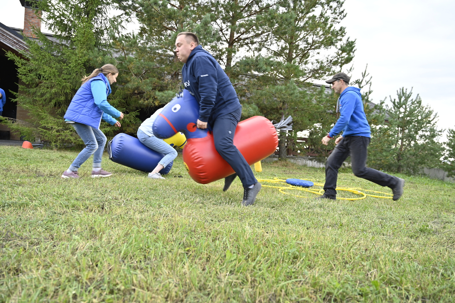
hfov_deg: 67.4
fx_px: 341
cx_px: 228
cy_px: 152
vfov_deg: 47.9
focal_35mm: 27
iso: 160
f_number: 4
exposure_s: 1/200
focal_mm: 27
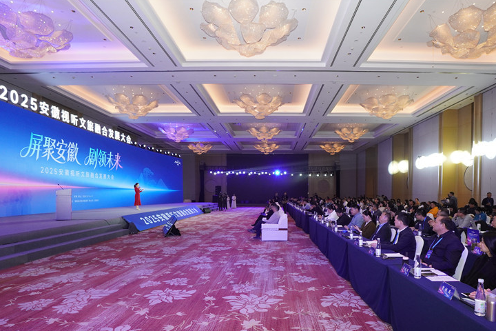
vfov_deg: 59.7
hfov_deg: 81.9
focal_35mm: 21
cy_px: 204
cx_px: 278
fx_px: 284
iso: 800
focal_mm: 11
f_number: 5
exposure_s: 1/160
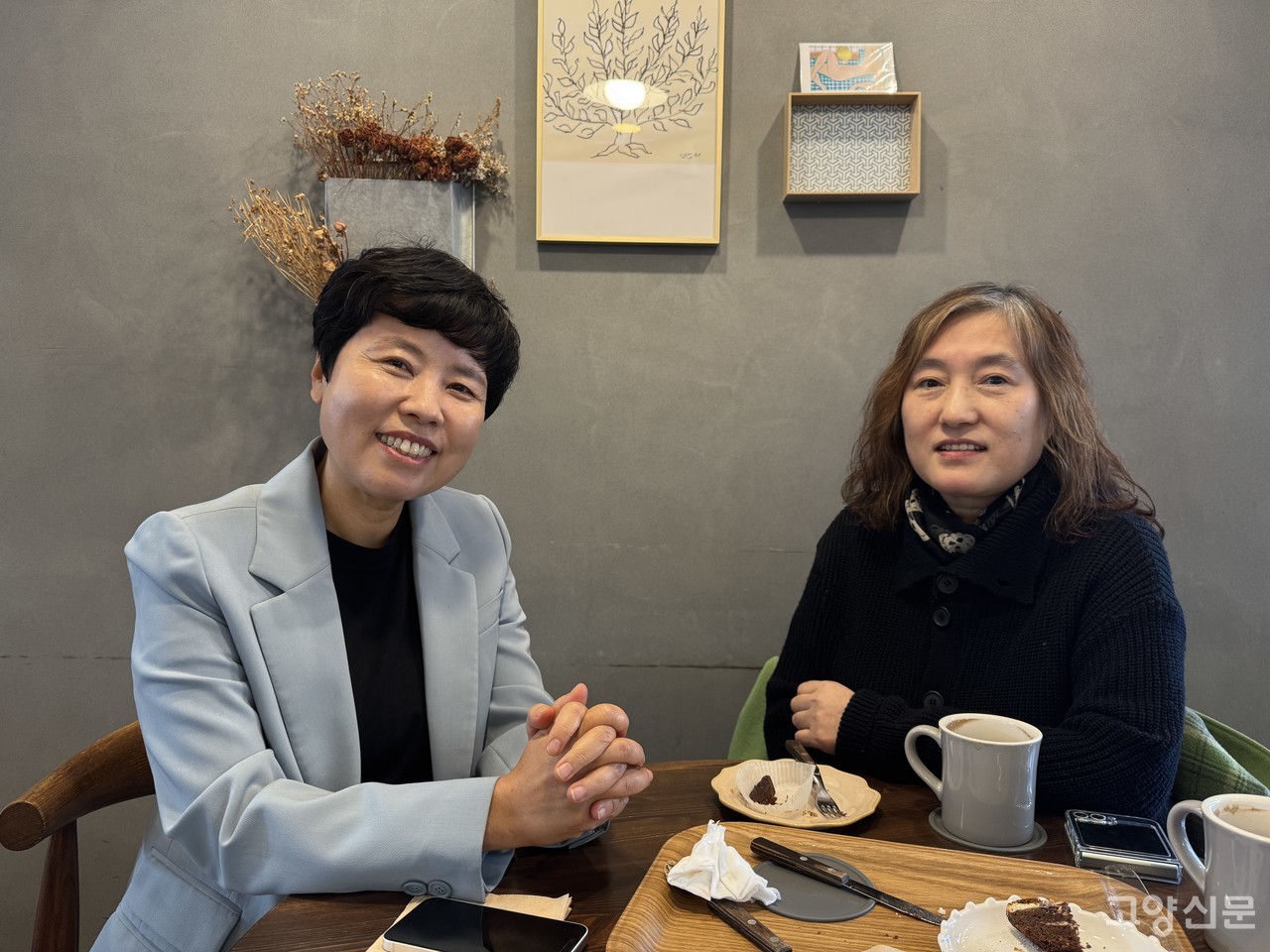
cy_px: 476
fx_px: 881
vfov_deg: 56.8
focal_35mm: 24
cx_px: 635
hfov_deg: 71.6
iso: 125
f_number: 1.78
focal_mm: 6.76
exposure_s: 1/60
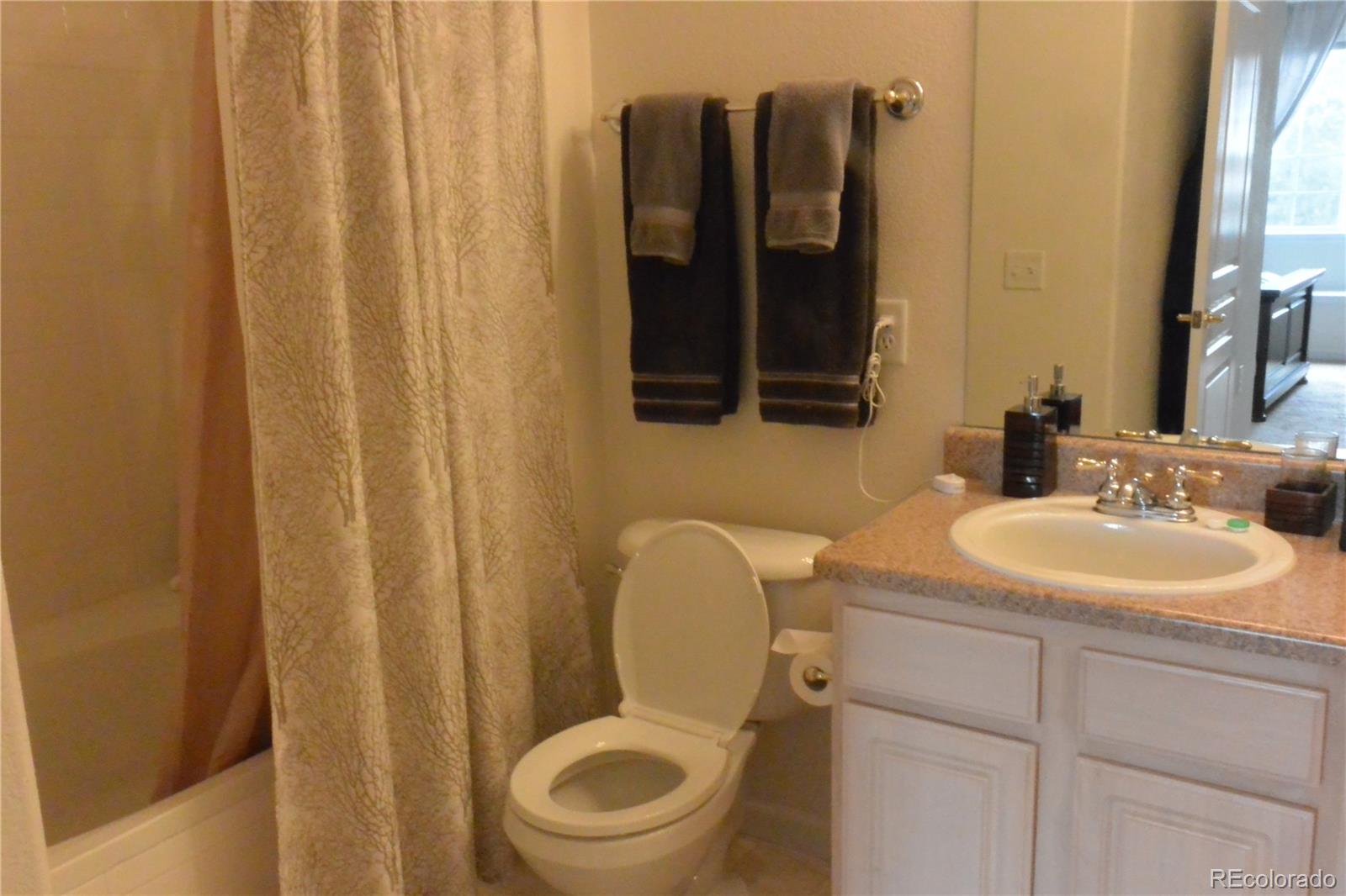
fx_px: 1233
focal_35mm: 33
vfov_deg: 40.0
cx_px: 673
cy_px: 448
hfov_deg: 57.2
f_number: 3.8
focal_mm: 12.5
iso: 3200
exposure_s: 1/15
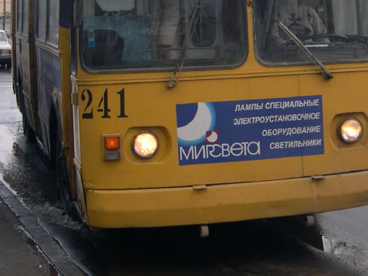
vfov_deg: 16.3
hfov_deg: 21.7
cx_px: 245
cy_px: 62
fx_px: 957
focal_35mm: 90
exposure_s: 1/187
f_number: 2.8
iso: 100
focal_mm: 8
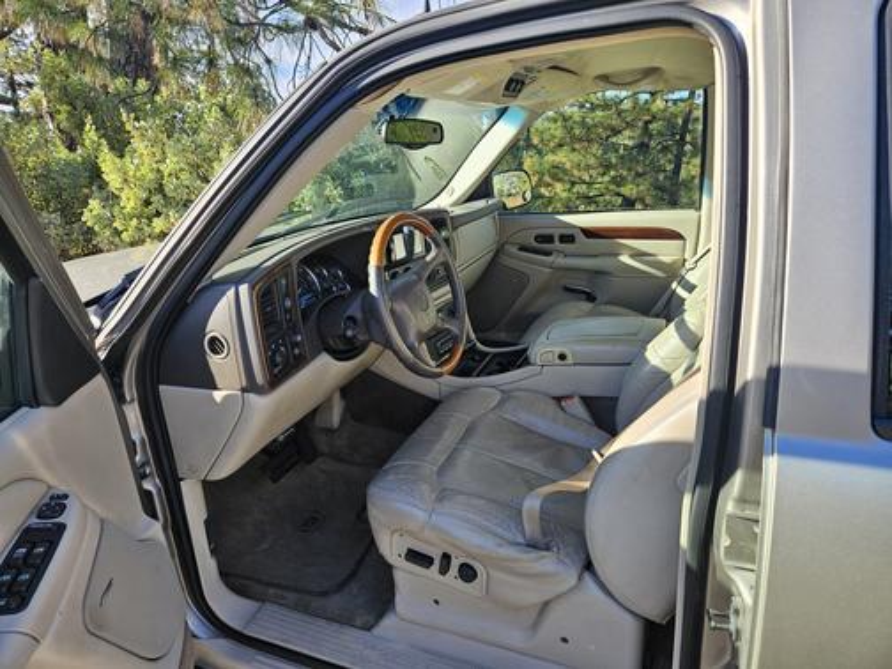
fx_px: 593
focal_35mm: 23
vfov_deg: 58.9
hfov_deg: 73.9
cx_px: 446
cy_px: 334
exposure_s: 1/432
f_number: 1.8
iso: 40
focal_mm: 5.4
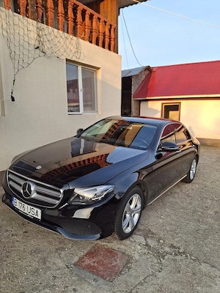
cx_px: 110
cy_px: 146
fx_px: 212
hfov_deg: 54.9
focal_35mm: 25
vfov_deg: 69.4
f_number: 1.8
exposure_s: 1/227
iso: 25
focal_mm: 4.69
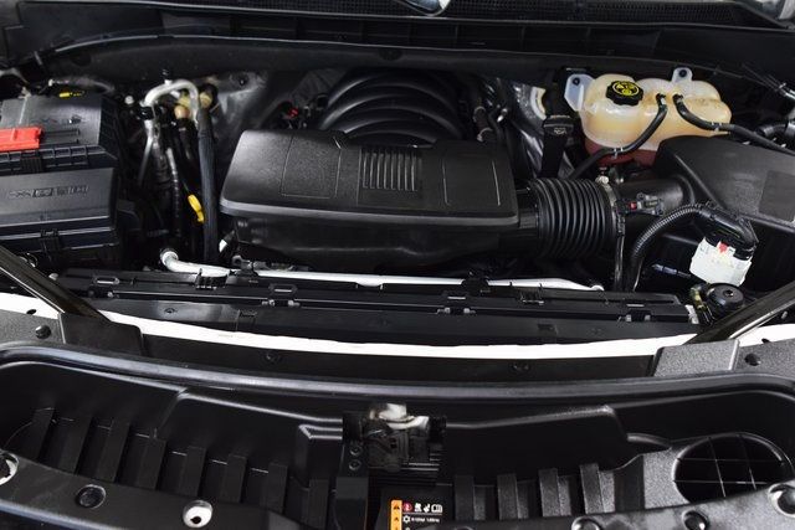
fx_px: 795
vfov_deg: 36.9
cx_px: 398
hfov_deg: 53.1
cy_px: 265
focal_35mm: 36
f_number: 2.8
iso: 1600
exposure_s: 1/50
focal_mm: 24
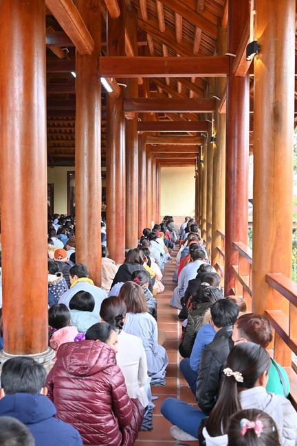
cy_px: 223
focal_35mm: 46
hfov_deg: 29.2
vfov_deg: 42.8
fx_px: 570
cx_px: 148
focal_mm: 46
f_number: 5.6
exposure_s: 1/80
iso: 320
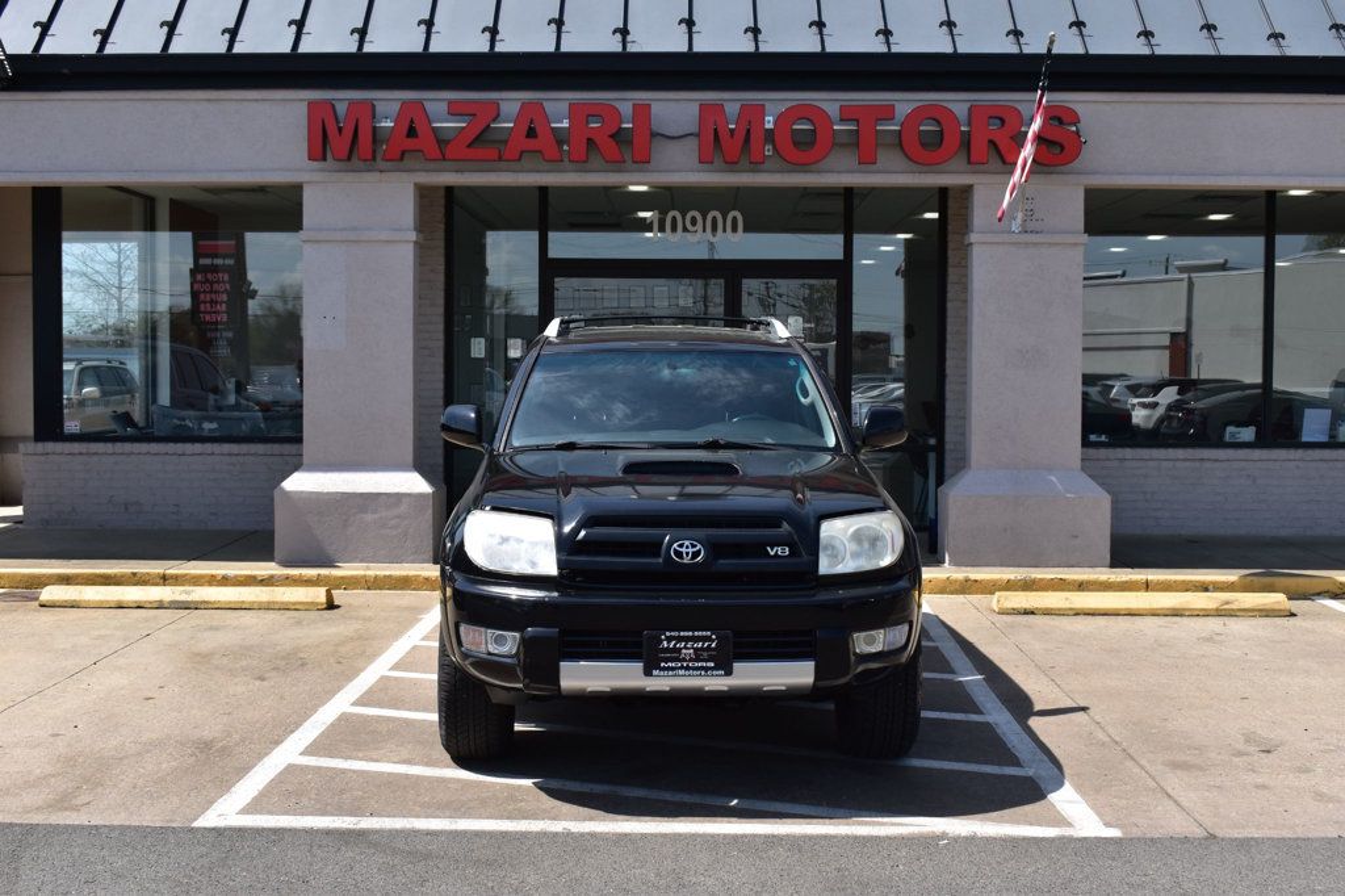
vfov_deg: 29.8
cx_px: 672
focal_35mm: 45
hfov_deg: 43.6
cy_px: 448
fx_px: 1681
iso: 400
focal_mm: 30
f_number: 11
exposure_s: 1/500
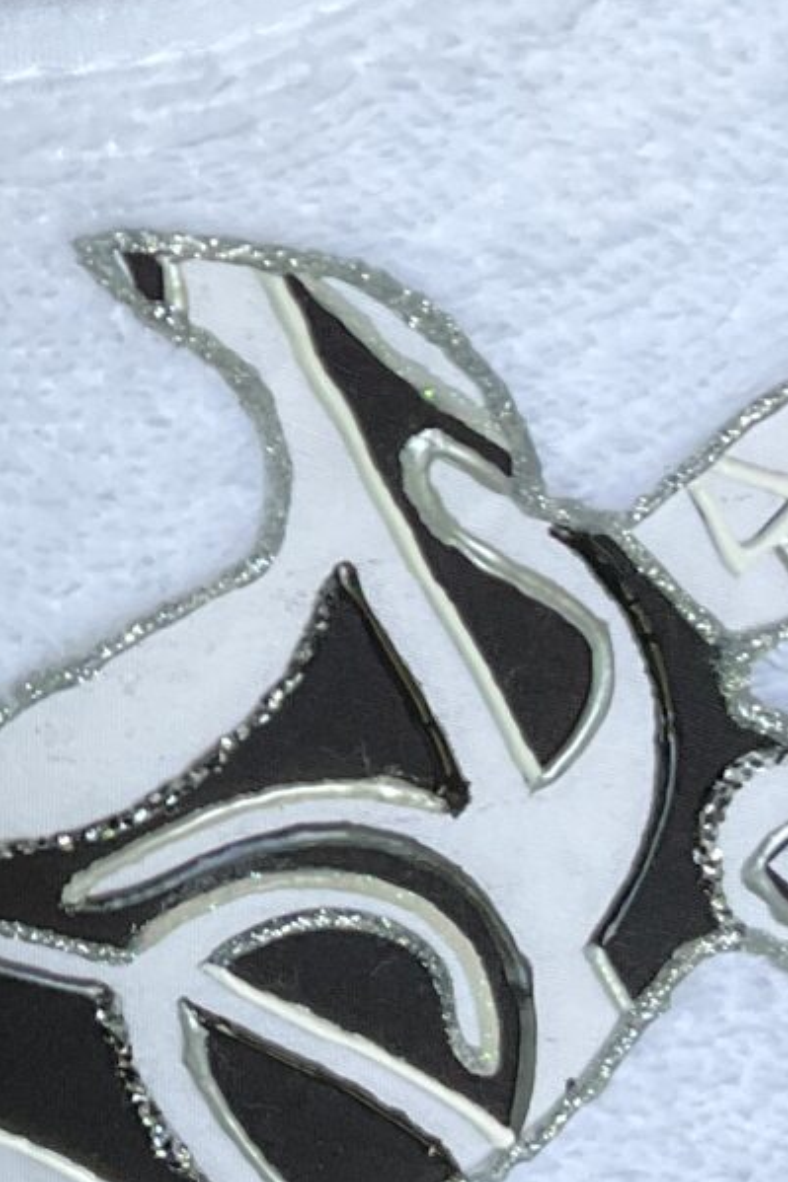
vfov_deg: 15.7
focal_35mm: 129
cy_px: 83
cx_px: -413
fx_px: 4238
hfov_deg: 10.3
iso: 25
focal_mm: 3
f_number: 1.8
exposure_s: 1/491
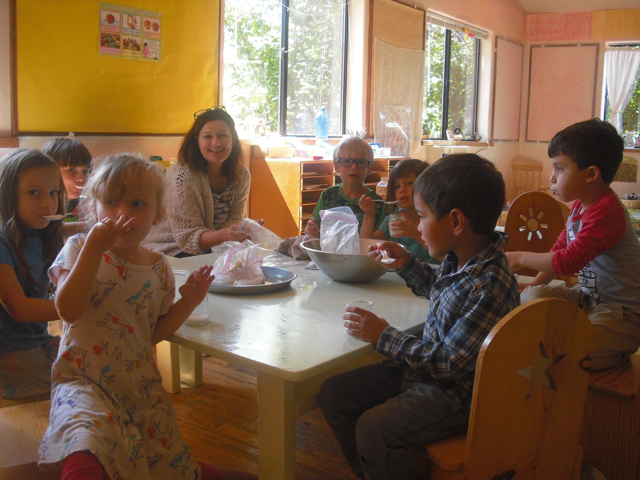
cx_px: 320
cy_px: 240
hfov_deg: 49.0
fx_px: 703
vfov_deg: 37.7
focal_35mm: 38
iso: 200
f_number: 2.8
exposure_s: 1/100
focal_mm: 6.2
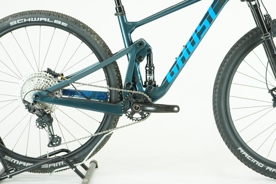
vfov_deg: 15.6
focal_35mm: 87
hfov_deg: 23.3
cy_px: 45
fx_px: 667
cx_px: 170
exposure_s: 1/200
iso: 1600
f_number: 5
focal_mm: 55
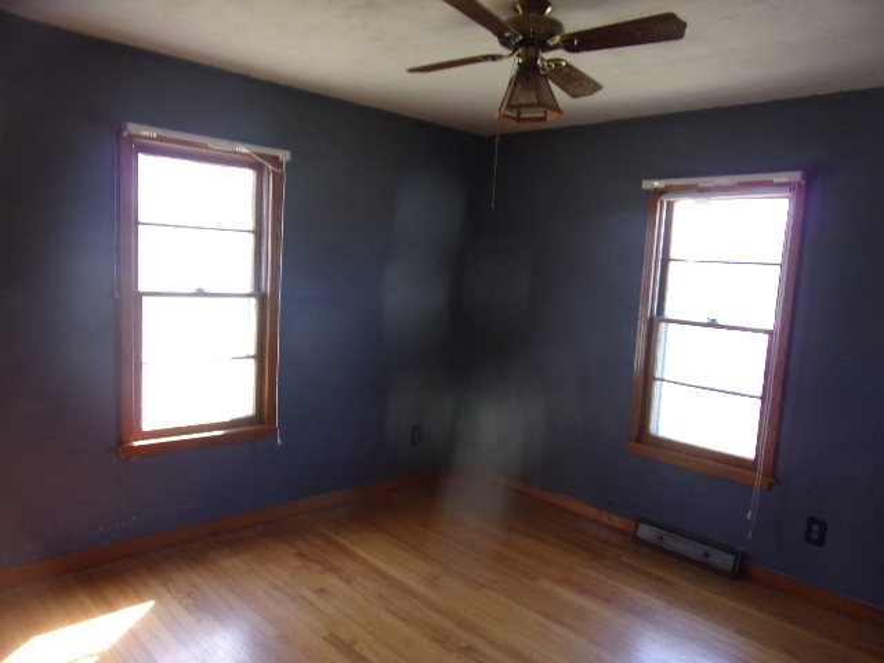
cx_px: 442
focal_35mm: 24
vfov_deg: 56.8
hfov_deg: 71.6
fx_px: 613
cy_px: 332
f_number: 3.3
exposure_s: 1/34
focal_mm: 4.3
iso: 109
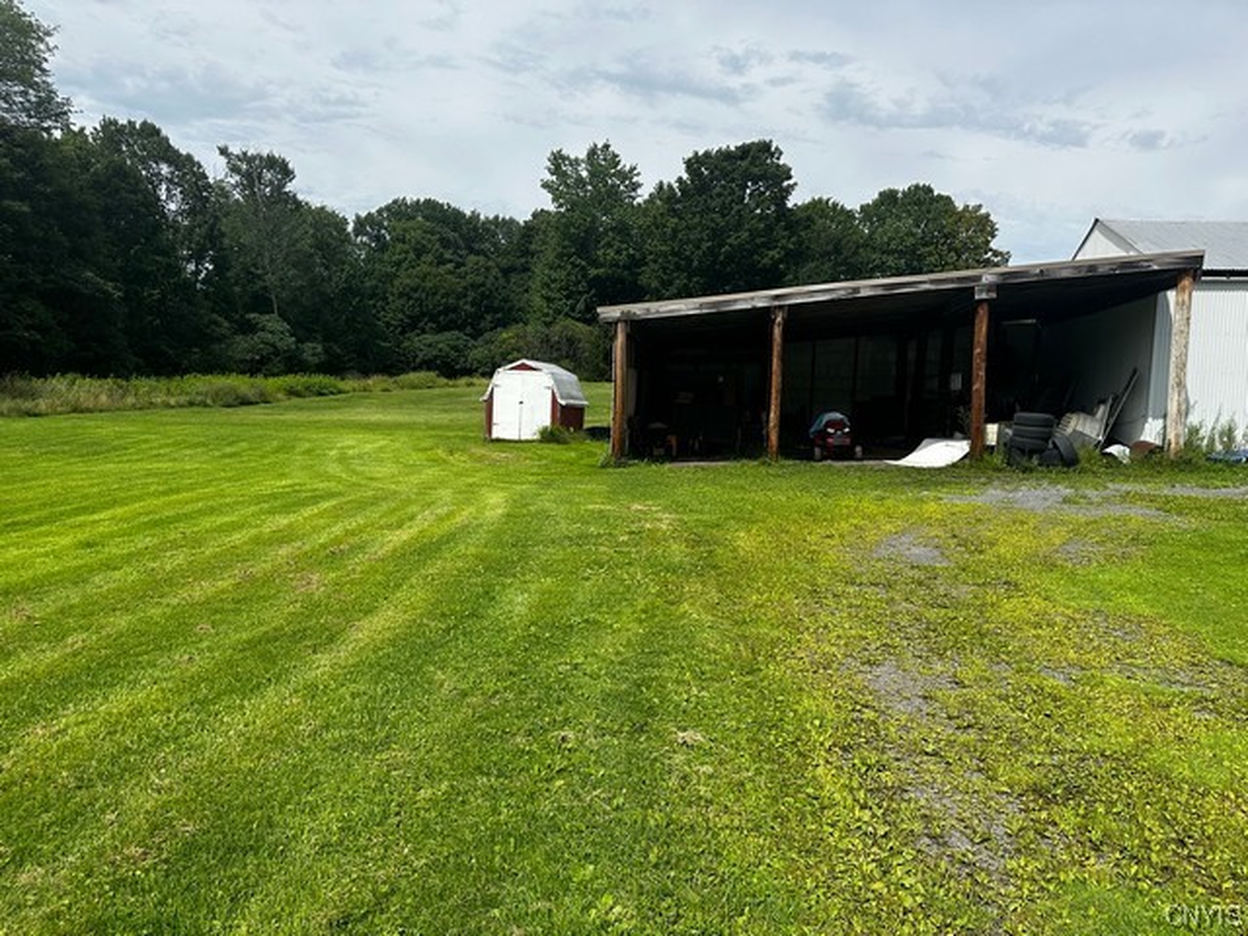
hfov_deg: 71.6
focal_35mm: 24
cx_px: 624
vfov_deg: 56.8
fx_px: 865
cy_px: 468
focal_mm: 6.86
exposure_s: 1/4348
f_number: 1.78
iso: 80
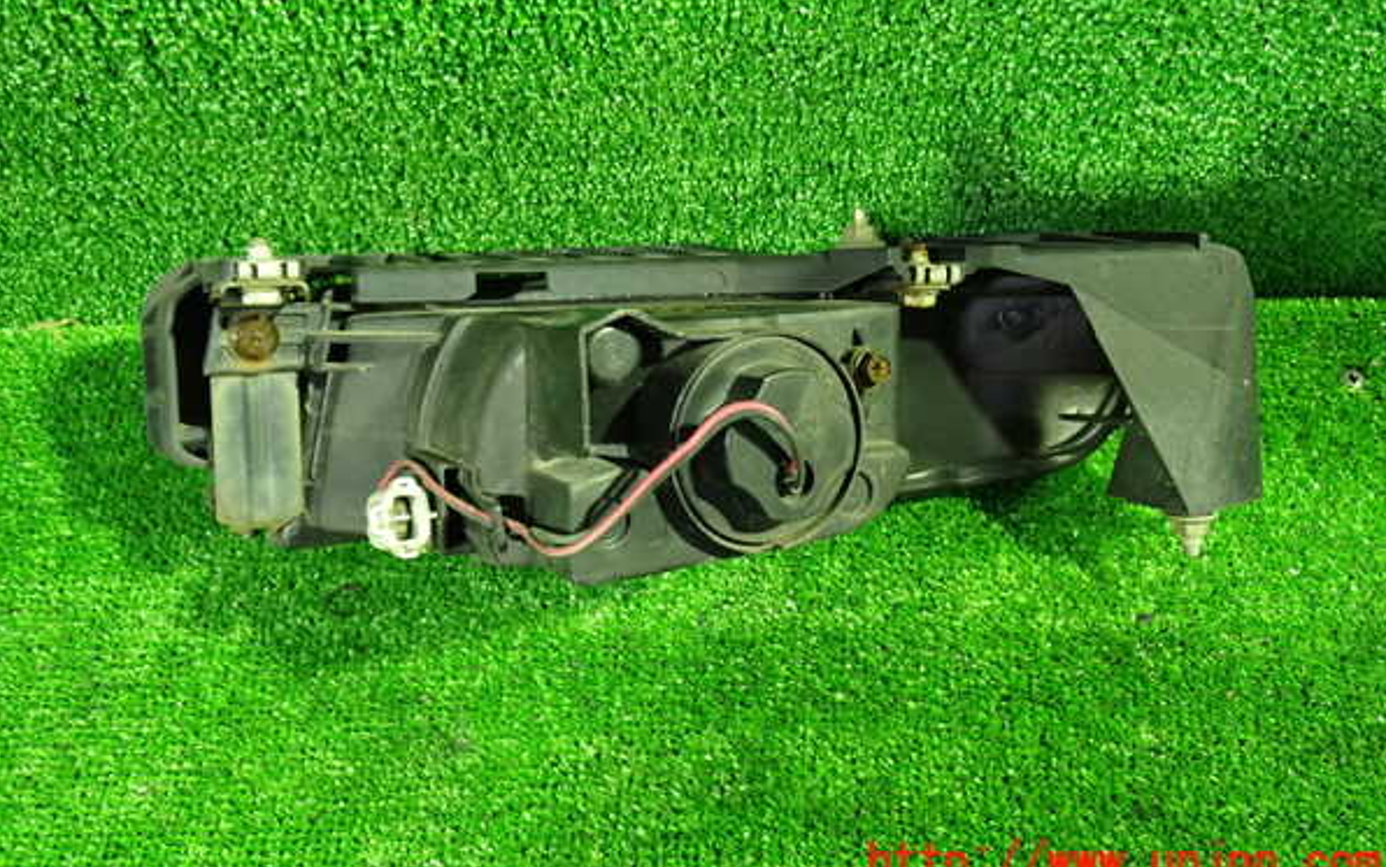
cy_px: 370
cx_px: 695
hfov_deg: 59.6
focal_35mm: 32
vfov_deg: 39.4
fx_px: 1209
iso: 800
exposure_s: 1/15
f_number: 2.3
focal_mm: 5.4
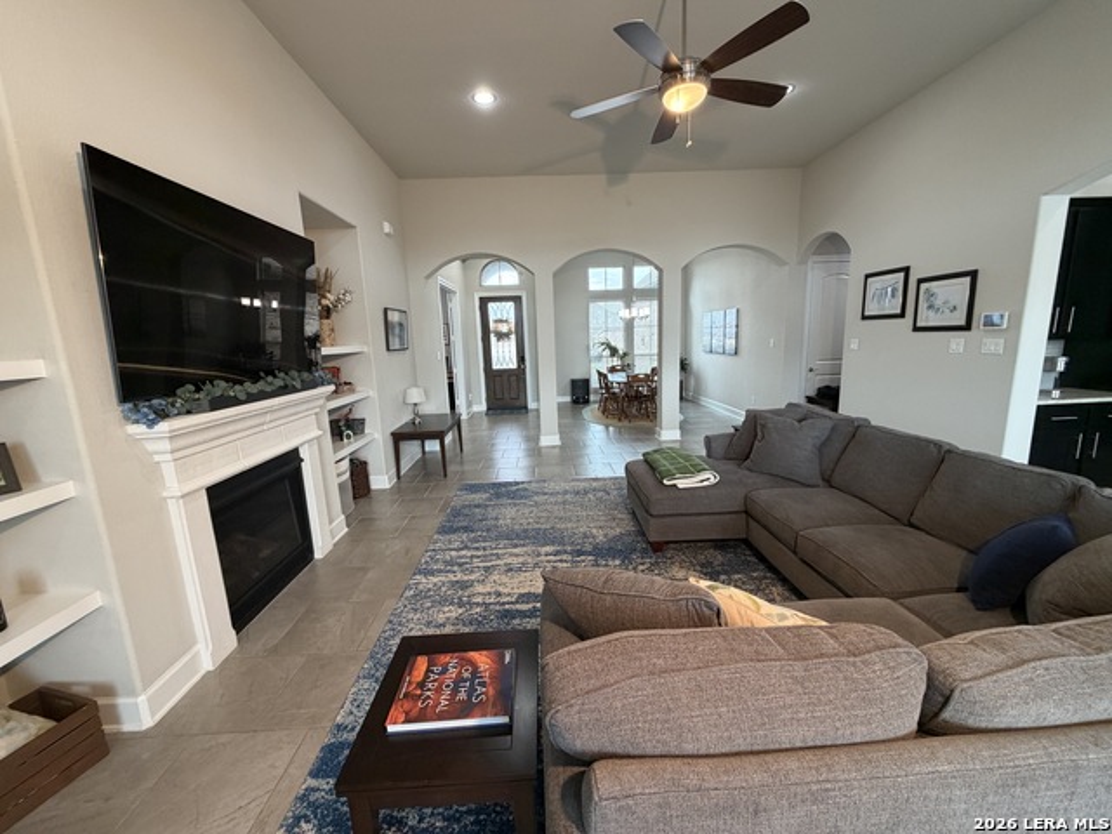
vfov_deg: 85.7
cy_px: 417
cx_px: 556
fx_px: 450
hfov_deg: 102.1
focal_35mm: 14
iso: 320
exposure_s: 1/120
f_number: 2.2
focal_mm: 2.22
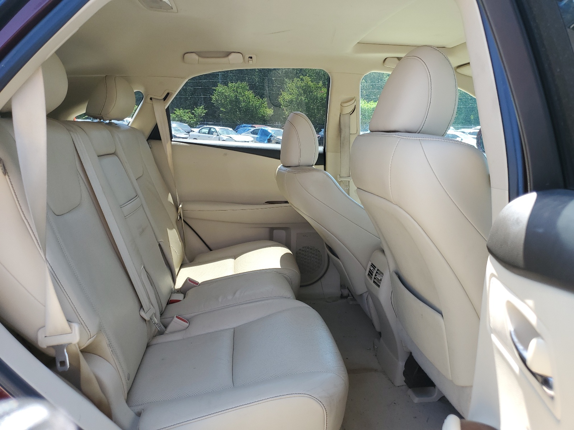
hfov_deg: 67.3
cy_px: 215
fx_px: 431
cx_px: 287
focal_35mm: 26
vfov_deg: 53.1
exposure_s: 1/385
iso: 50
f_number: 1.5
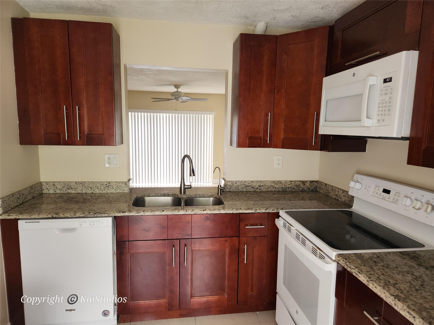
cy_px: 162
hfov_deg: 73.9
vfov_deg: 58.9
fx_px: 288
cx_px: 217
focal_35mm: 23
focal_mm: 5.4
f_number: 1.8
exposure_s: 1/60
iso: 64
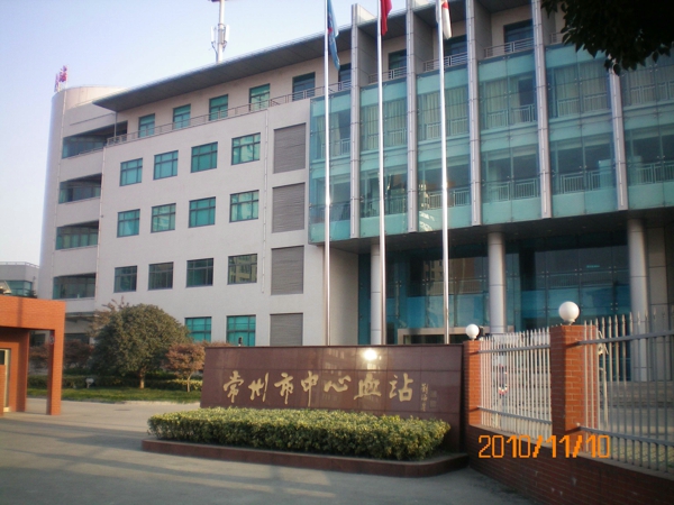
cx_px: 337
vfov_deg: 37.7
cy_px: 252
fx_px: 740
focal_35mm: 38
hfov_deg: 49.0
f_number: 3.1
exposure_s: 1/250
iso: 64
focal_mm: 6.3
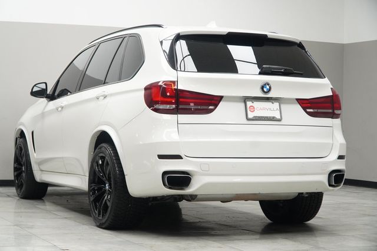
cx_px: 188
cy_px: 126
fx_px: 738
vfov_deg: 19.3
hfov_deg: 28.6
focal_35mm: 70
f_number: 5.6
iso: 800
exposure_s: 1/60
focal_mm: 47
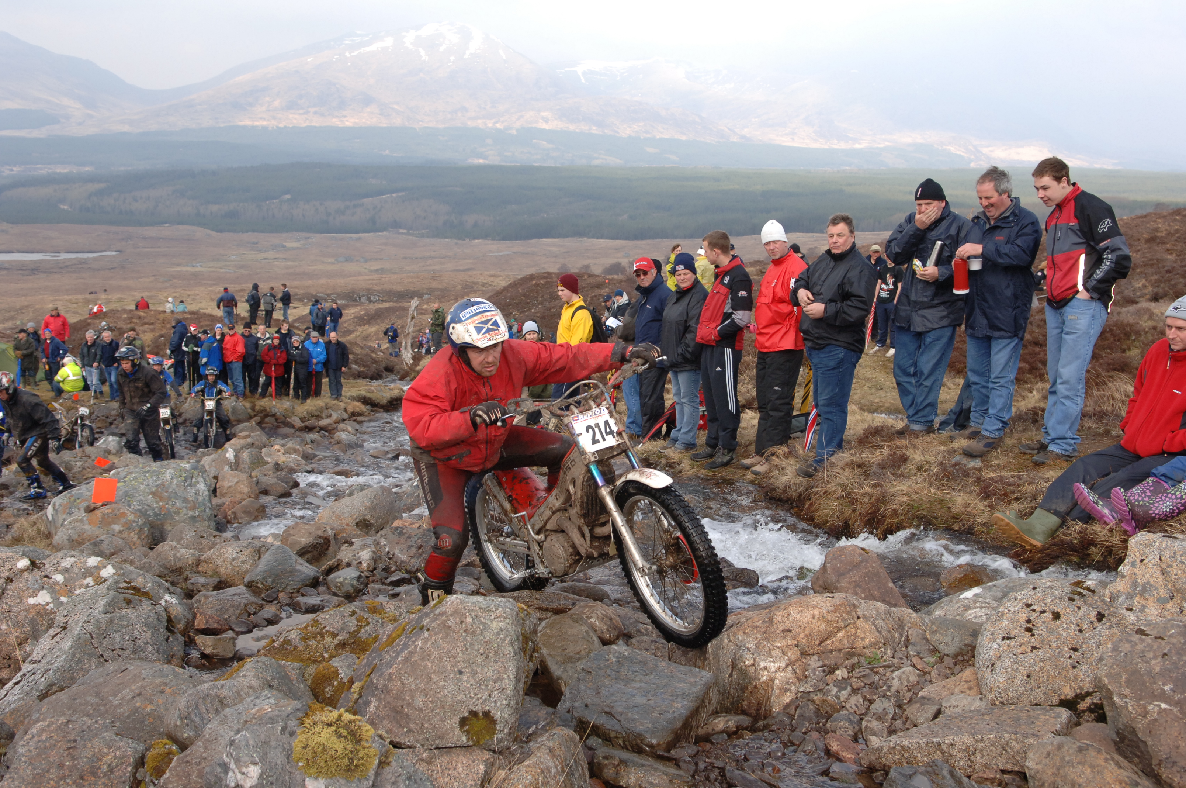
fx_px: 1185
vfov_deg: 36.8
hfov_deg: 53.2
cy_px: 394
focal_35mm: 36
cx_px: 593
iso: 400
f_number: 6
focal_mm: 24
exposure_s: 1/640
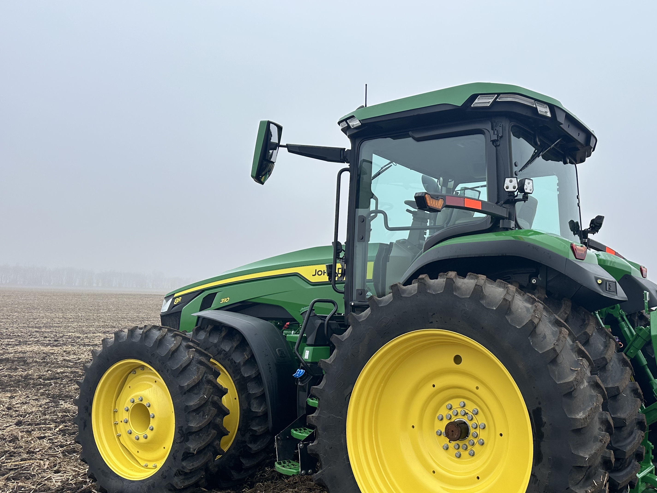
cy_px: 318
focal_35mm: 34
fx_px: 645
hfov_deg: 53.1
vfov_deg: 41.4
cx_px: 428
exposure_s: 1/1198
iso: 80
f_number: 1.78
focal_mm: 6.86
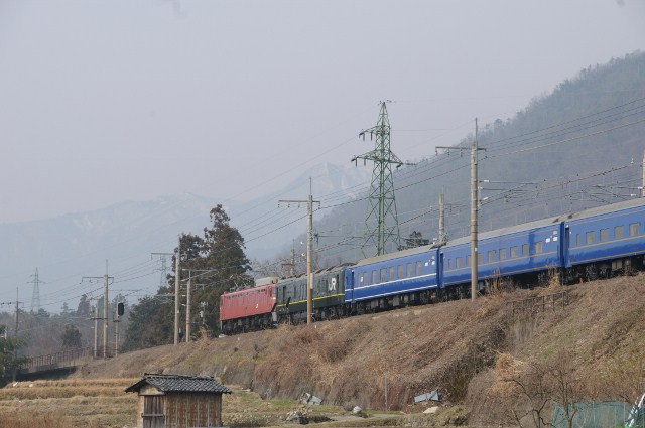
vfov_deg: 9.6
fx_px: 2550
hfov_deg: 14.4
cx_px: 322
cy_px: 214
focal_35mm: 142
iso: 400
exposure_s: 1/640
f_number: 10
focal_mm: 95
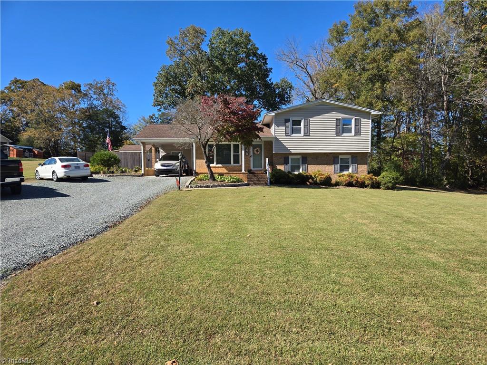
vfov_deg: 58.9
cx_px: 244
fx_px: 324
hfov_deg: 73.9
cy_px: 182
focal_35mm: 23
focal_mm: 5.4
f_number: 1.8
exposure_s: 1/1422
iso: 25
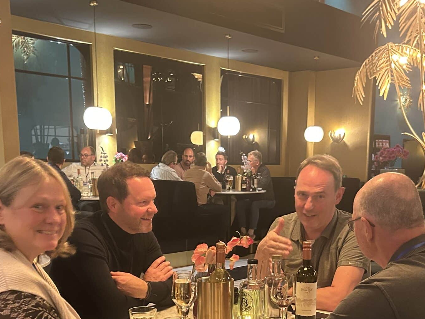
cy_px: 282
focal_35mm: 49
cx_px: 248
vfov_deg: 28.6
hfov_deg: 38.8
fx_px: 602
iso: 640
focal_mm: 5.7
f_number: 1.5
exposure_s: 1/33
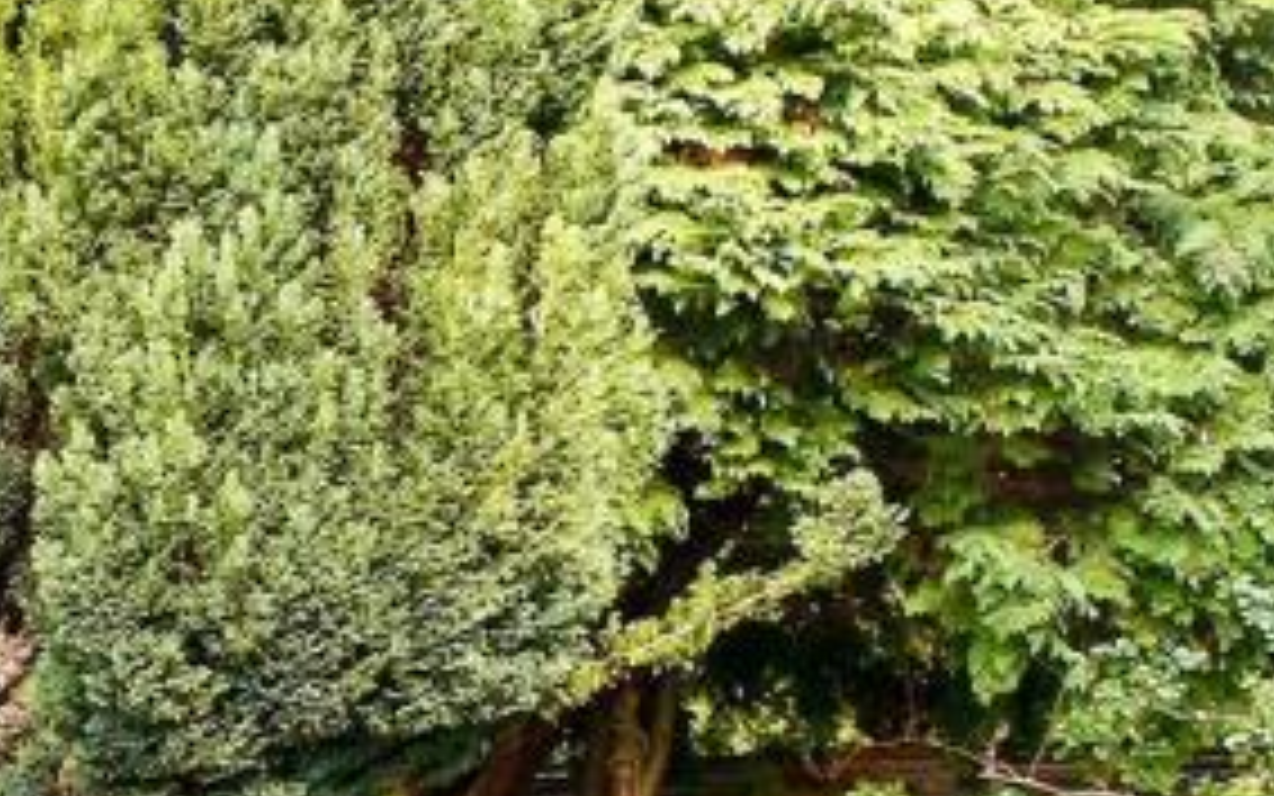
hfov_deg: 22.5
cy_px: 893
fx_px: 2049
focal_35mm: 59
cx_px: -945
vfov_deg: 20.9
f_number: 8
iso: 160
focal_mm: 11
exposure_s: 1/40
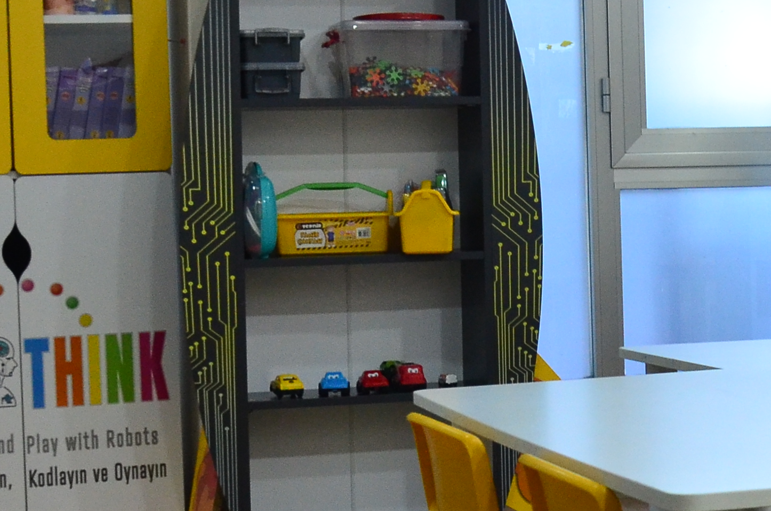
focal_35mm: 92
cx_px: 640
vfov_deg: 14.8
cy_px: 200
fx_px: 1966
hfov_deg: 21.8
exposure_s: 1/80
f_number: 3.5
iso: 1000
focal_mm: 18
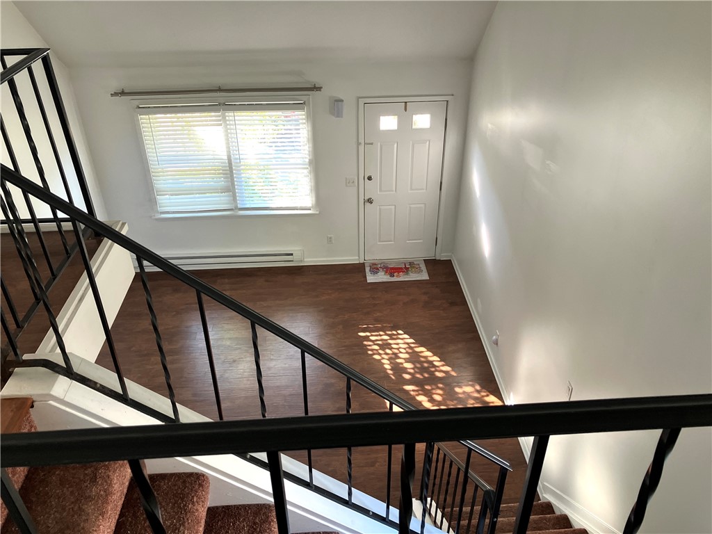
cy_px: 267
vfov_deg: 49.7
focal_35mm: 28
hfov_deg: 63.4
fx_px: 576
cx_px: 356
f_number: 1.8
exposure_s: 1/60
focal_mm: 3.99
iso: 125
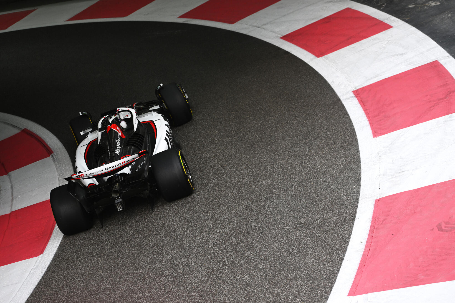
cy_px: 152
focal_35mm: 110
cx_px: 228
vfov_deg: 12.5
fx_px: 1390
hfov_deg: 18.6
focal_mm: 110
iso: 400
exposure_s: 1/4000
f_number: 4
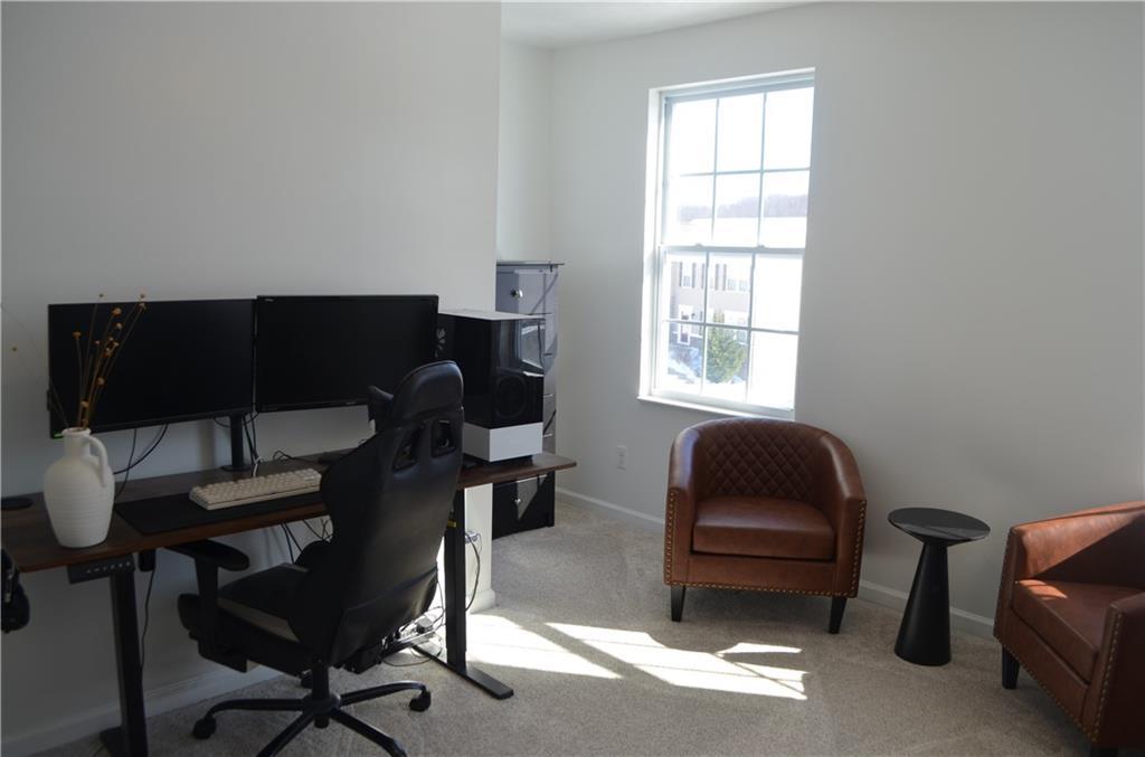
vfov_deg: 47.7
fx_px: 856
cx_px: 572
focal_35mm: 27
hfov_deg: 67.5
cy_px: 378
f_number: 5.6
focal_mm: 18
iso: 200
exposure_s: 1/125
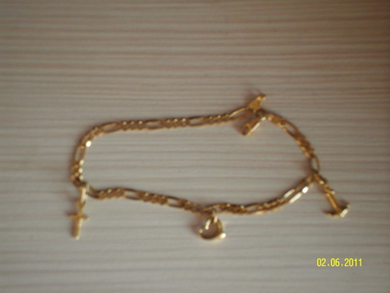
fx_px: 981
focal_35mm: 87
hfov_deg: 22.5
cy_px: 146
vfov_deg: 17.0
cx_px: 195
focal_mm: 15.5
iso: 200
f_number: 5.9
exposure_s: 1/30
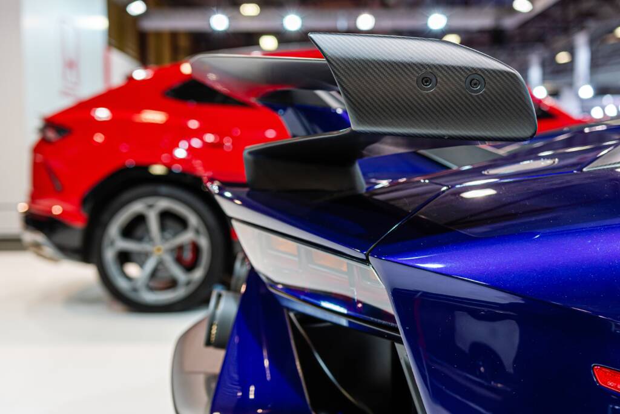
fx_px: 801
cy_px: 207
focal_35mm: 46
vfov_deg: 29.0
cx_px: 310
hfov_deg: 42.3
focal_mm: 31
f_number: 2.5
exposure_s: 1/200
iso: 320
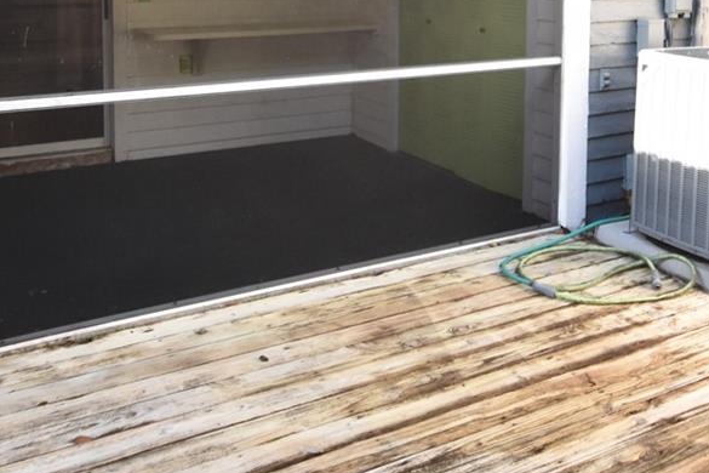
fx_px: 807
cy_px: 1
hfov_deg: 47.1
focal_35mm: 41
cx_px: 425
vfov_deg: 30.4
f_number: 3.5
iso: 800
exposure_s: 1/500
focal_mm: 10
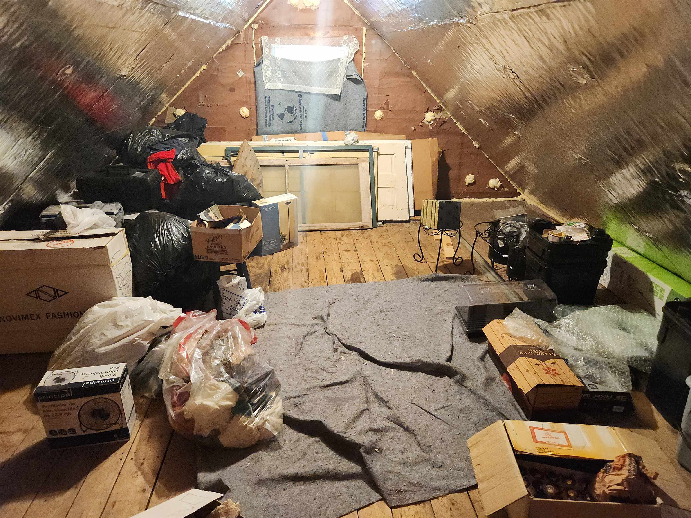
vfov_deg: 58.9
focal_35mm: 23
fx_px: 459
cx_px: 346
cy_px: 259
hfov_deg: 73.9
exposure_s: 1/120
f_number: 1.8
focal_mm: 5.4
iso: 800
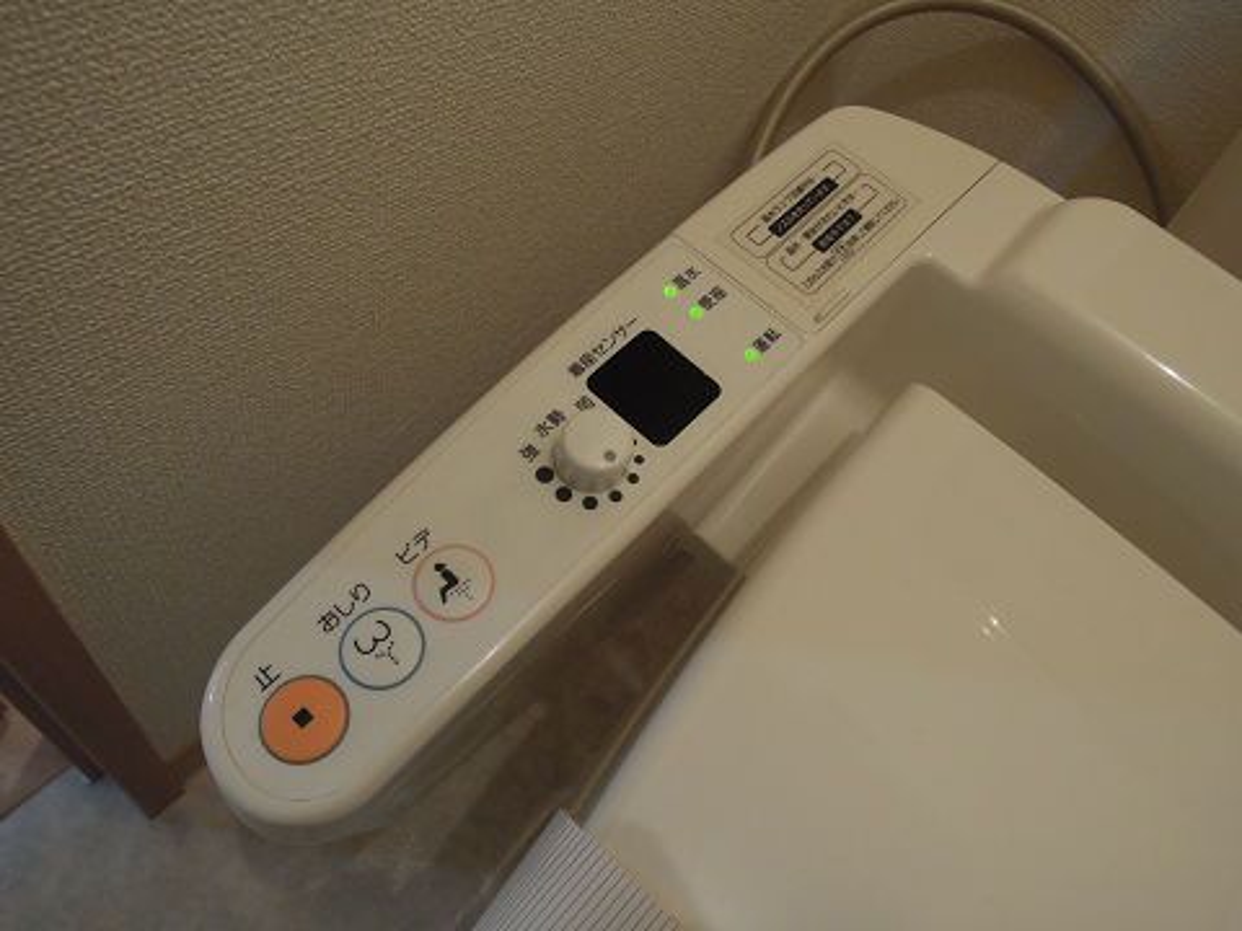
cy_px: 466
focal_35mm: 24
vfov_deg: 56.8
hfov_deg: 71.6
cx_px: 621
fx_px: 861
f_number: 2.8
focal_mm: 4.3
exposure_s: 1/30
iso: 280
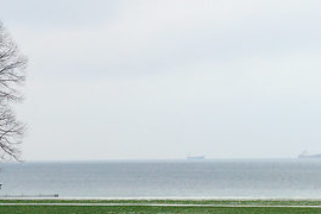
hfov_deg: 12.7
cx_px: 10
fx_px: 1427
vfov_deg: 8.6
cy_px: 134
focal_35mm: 160
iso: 400
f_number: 6.3
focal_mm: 48
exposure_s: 1/160
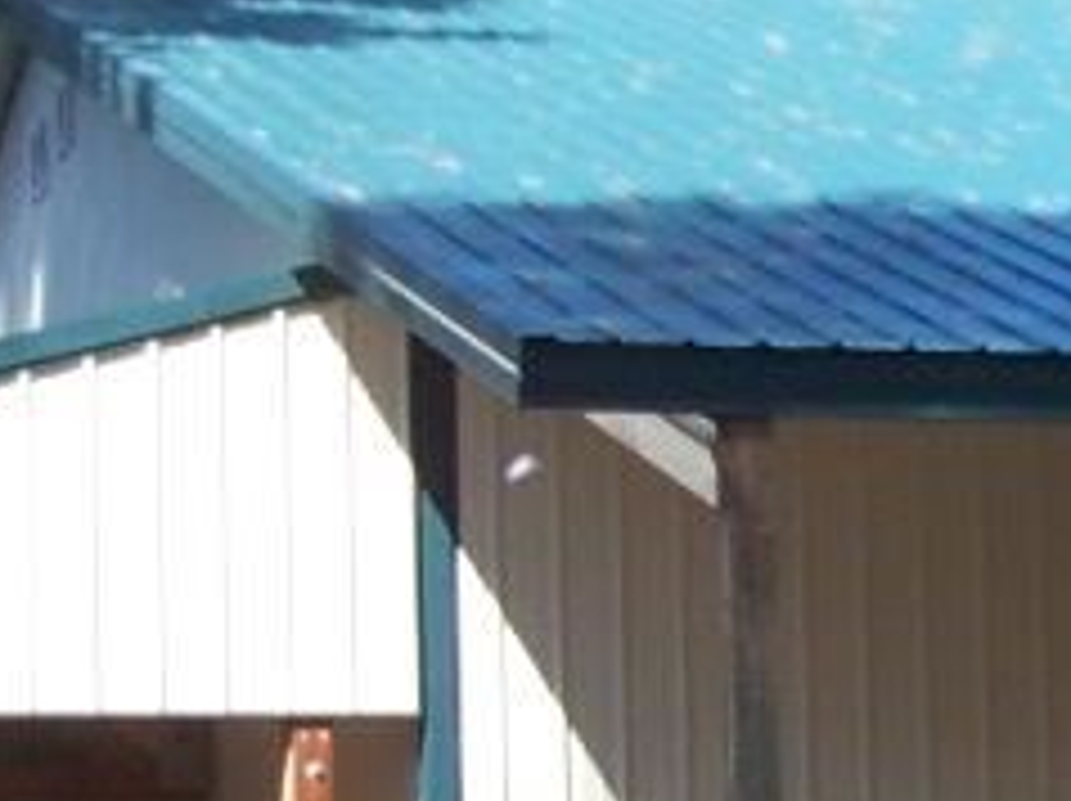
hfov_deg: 10.0
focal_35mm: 194
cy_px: 706
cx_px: 1341
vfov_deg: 7.6
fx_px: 5996
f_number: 2.8
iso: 64
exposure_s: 1/320
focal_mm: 5.85
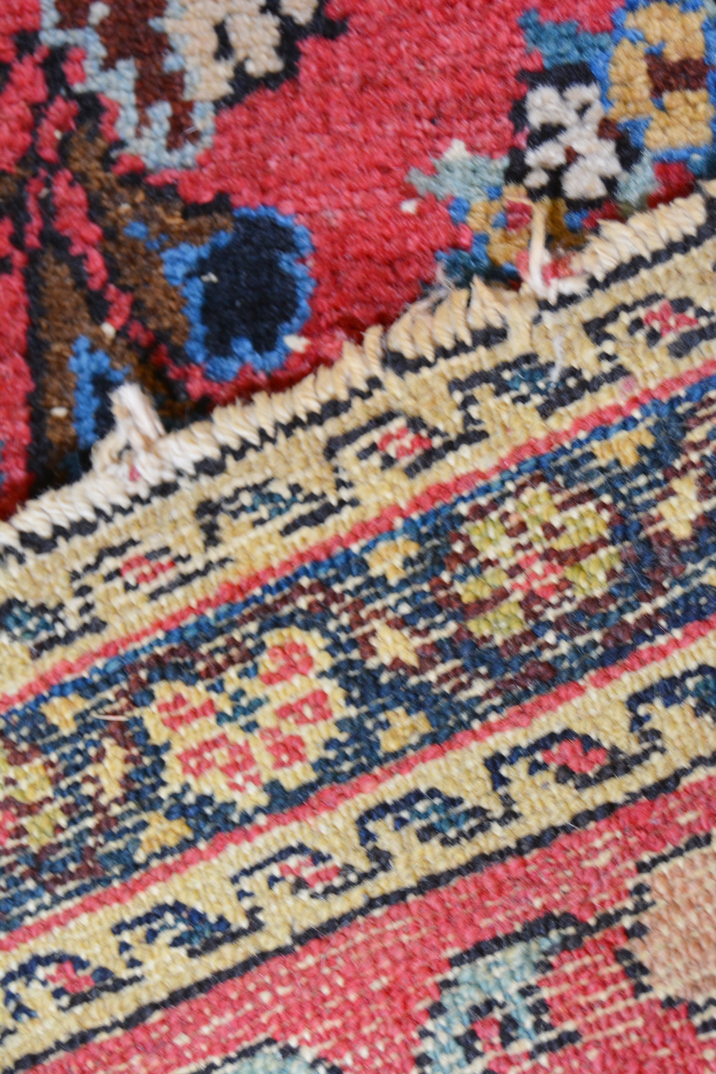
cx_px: 358
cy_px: 537
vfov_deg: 24.6
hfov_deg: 16.6
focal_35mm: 82
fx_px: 2461
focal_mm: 55
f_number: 5.6
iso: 1250
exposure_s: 1/30
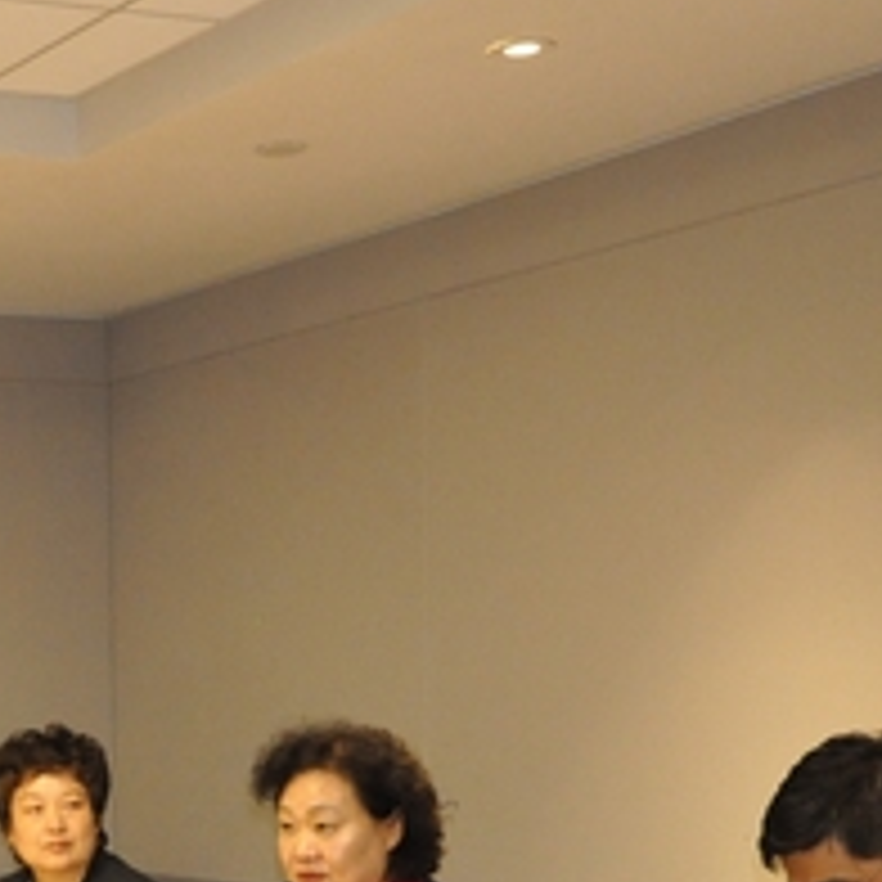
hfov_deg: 20.8
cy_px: 871
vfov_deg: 21.5
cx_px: -162
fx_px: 2248
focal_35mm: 78
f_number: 6.3
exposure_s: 1/100
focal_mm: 20
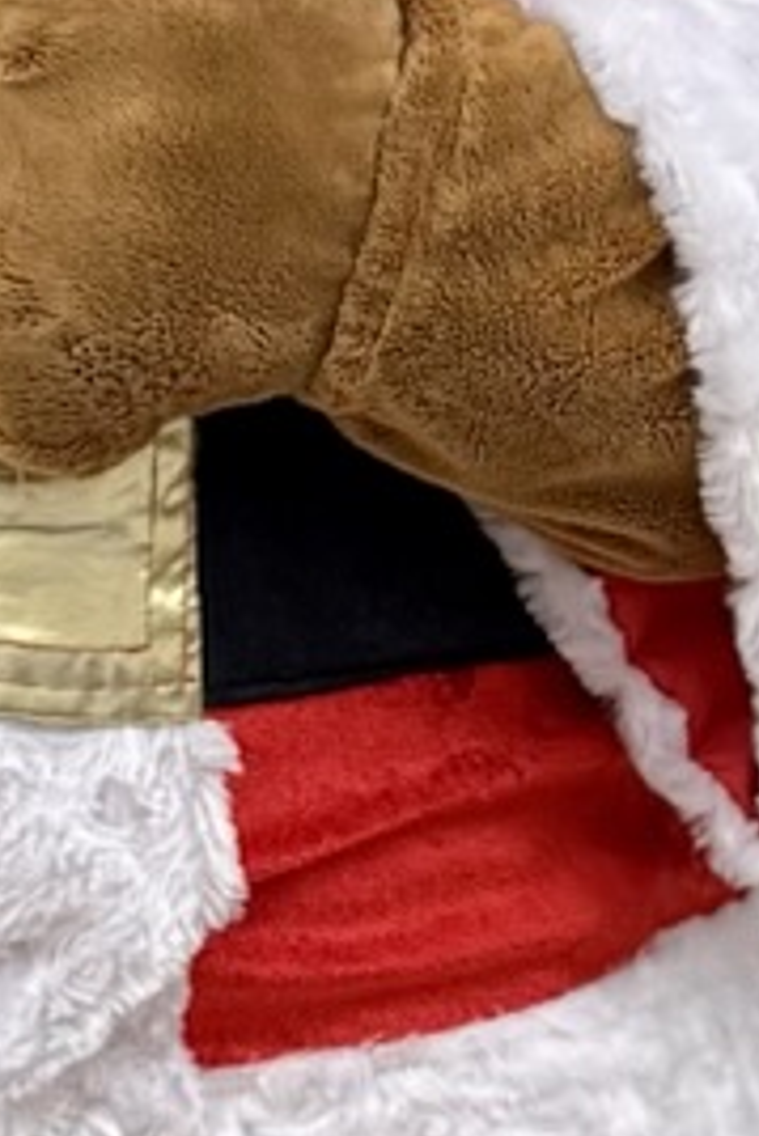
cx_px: 704
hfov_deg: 7.4
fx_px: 5874
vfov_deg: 11.0
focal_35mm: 186
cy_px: 738
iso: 200
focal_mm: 6.76
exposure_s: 1/193
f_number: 1.78
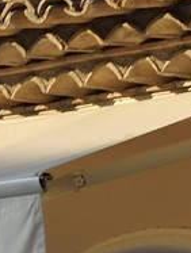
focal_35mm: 279
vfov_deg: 6.8
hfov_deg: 4.4
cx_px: 1024
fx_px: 2046
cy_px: 522
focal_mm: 34
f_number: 13
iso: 400
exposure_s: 1/200
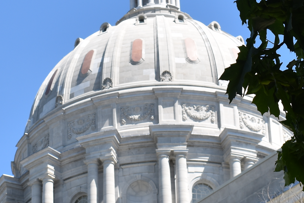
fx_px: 1306
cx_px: 112
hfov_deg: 13.3
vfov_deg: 8.9
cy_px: 109
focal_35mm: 155
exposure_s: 1/250
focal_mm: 31
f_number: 8
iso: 110
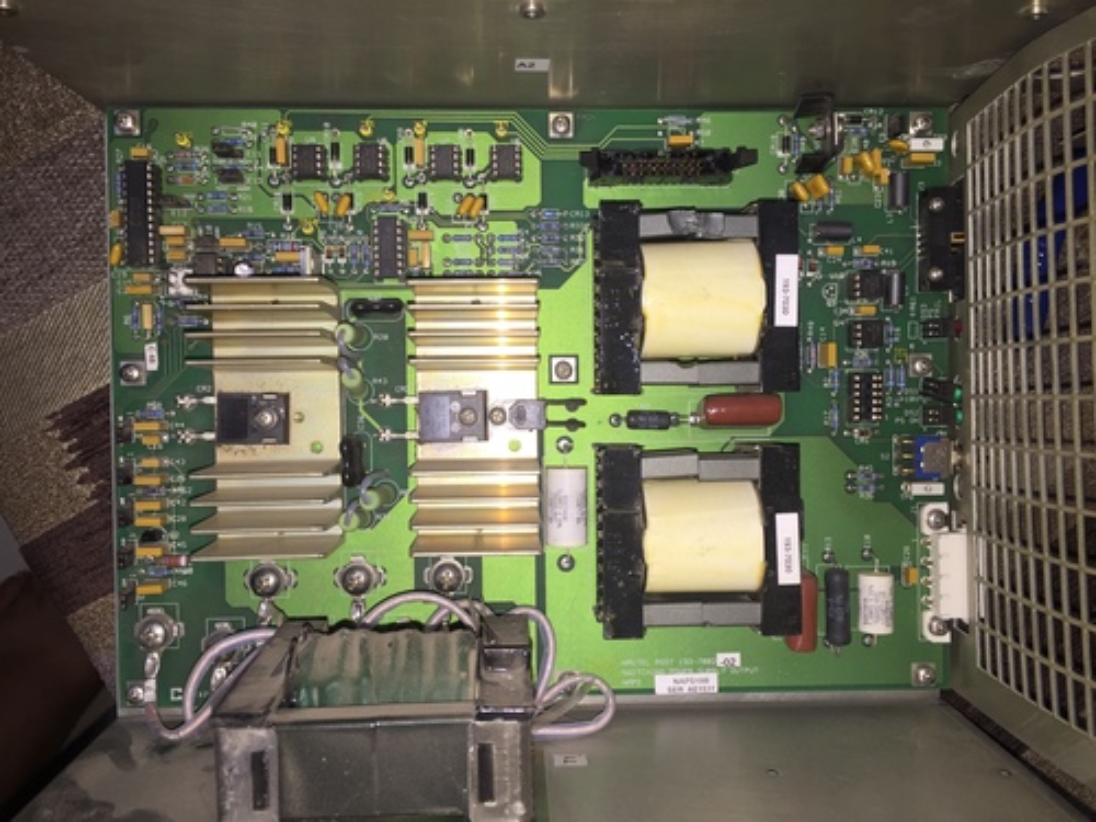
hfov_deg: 61.7
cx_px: 548
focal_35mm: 29
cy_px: 411
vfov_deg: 48.2
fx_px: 918
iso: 32
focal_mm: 4.15
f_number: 2.2
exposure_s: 1/54
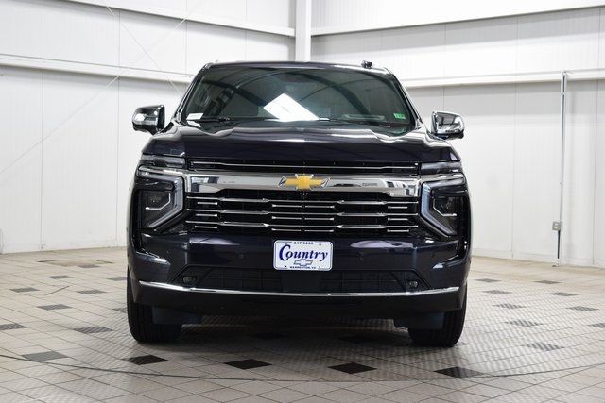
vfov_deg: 23.8
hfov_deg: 35.0
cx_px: 302
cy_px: 202
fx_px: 958
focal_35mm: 57
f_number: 6.3
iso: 560
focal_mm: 38
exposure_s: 1/15
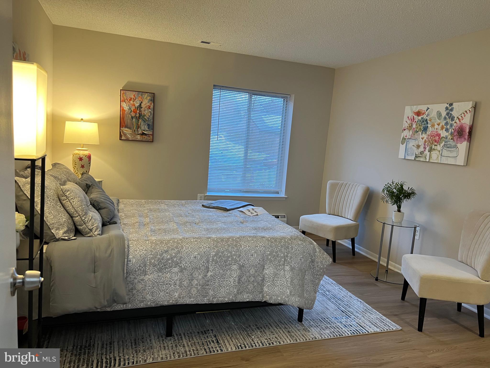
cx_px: 245
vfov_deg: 53.1
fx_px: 368
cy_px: 184
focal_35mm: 26
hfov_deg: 67.3
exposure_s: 1/60
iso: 100
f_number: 1.5
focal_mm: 5.7
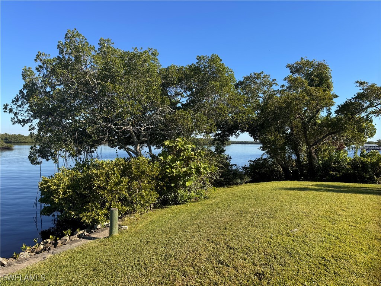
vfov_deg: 56.8
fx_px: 264
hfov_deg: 71.6
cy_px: 143
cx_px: 190
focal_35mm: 24
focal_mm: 6.76
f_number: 1.78
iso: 80
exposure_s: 1/2331
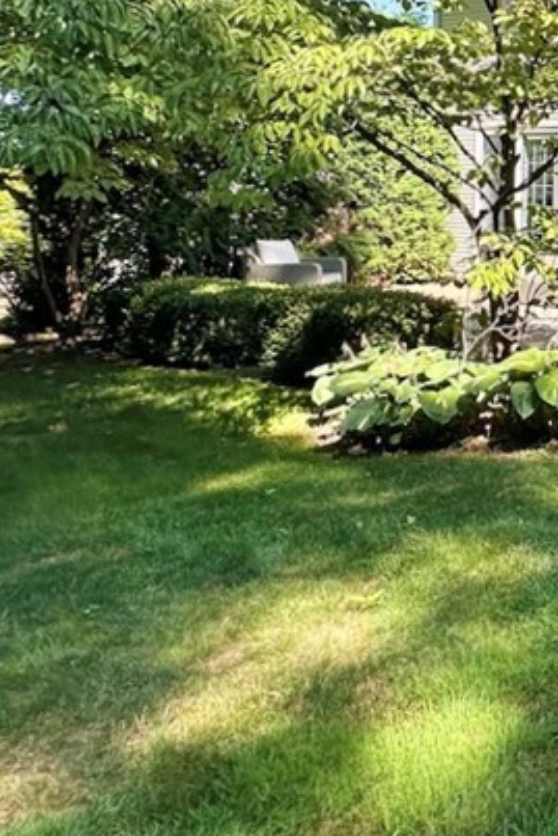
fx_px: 859
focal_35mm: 37
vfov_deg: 49.4
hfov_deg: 23.6
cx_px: 940
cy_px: 191
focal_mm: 2.22
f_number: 2.2
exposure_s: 1/483
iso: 40
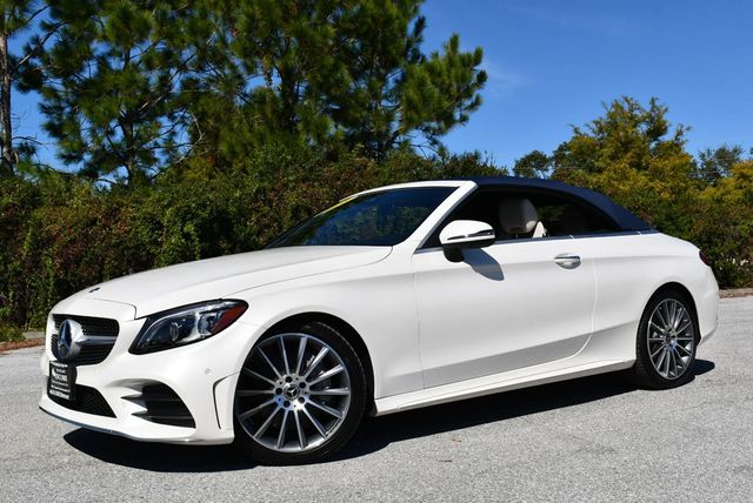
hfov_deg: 44.5
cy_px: 252
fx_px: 921
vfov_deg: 30.6
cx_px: 376
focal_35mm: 44
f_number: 10
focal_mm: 22
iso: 100
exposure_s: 1/400
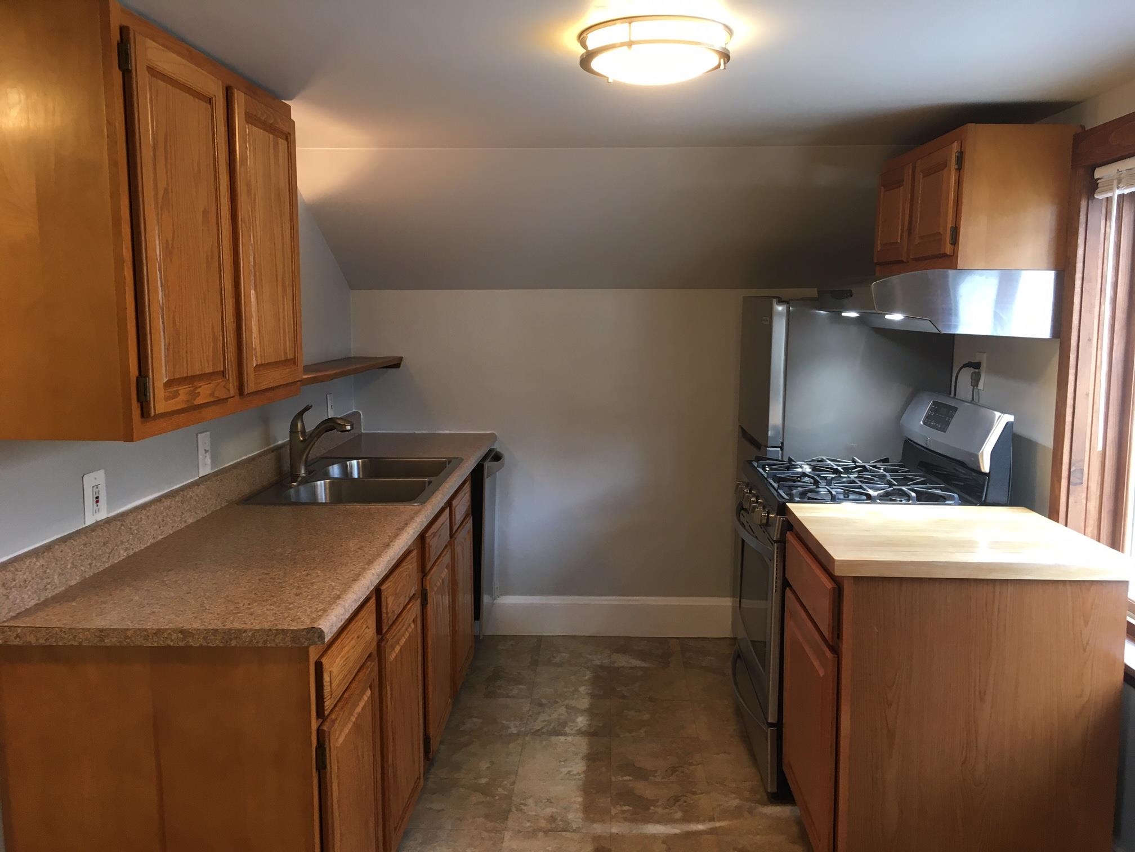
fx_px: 951
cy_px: 426
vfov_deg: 48.2
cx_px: 568
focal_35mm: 29
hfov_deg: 61.7
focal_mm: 4.15
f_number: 2.2
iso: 64
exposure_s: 1/30
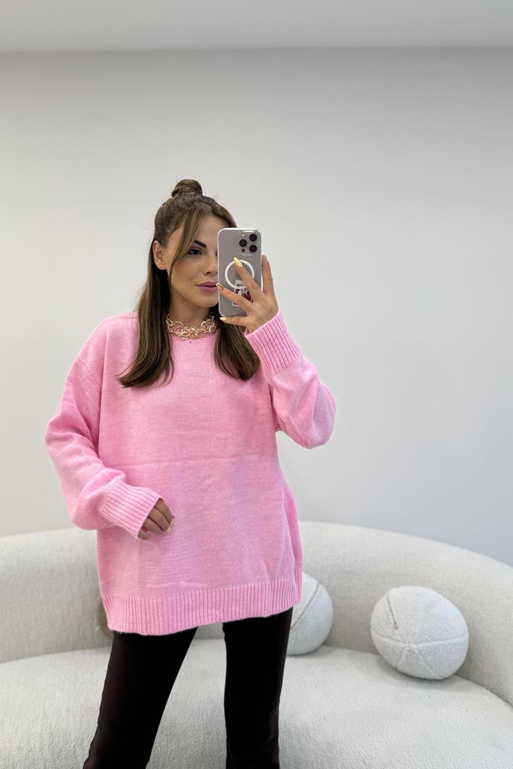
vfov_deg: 67.3
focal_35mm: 27
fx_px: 577
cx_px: 218
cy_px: 359
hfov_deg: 47.8
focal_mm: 6.76
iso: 64
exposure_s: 1/121
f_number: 1.78
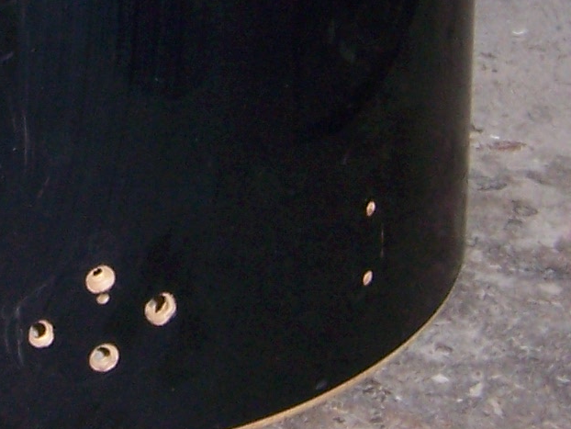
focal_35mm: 149
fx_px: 2459
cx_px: -127
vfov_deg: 9.9
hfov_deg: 12.9
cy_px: 13
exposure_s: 1/60
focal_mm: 6.2
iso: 125
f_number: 2.8
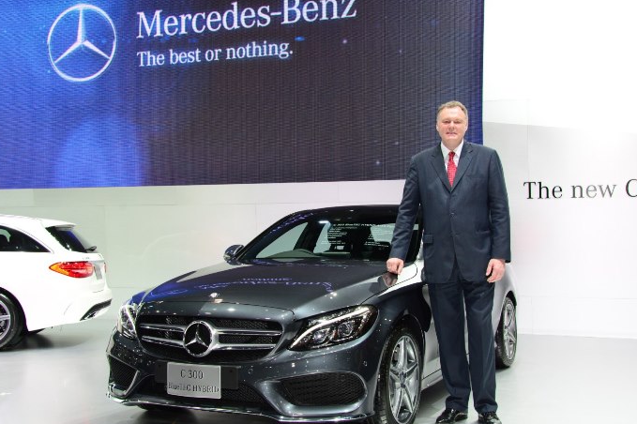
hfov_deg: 45.4
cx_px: 322
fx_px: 760
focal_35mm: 43
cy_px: 222
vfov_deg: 31.2
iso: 1250
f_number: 5.6
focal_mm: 38
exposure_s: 1/100
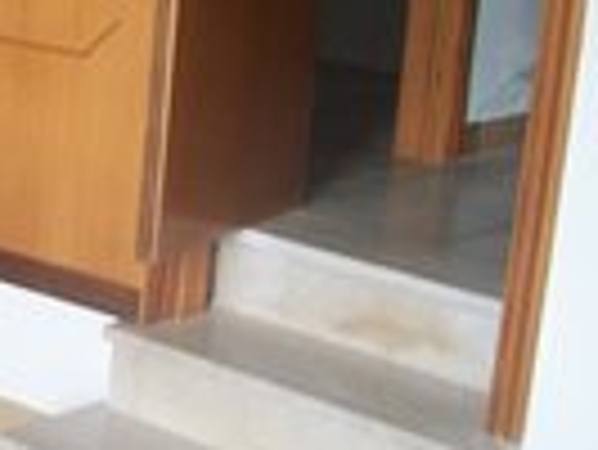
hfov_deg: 16.6
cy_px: 184
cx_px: -292
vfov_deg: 13.7
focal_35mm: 108
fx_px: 1867
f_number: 2.9
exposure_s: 1/40
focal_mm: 5.7
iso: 160
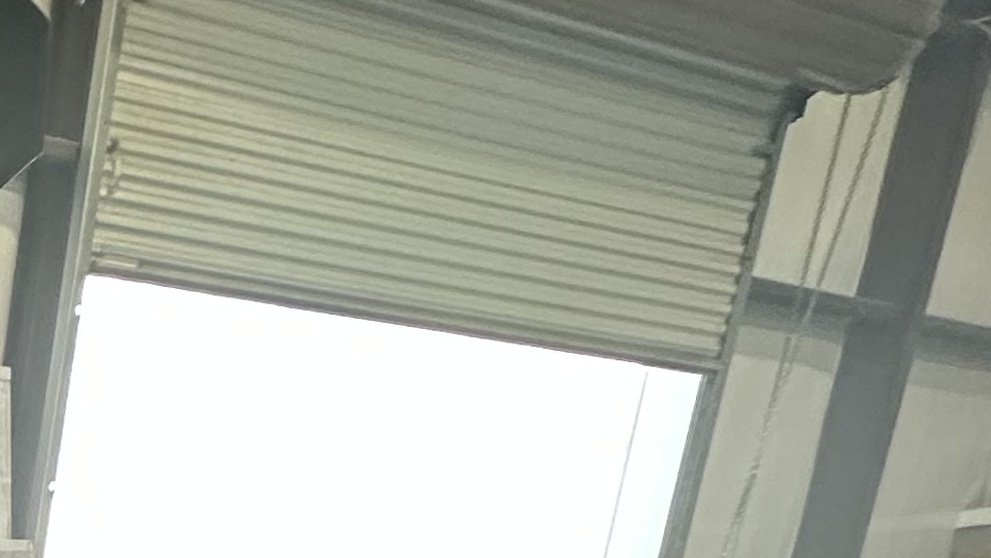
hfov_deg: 18.5
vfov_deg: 14.1
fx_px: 1682
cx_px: -1055
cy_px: 1270
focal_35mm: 64
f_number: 2.2
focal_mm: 2.22
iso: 160
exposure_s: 1/60
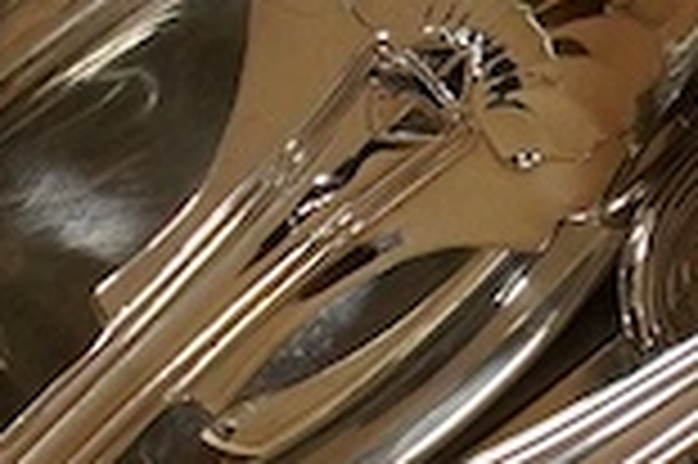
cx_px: -475
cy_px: -793
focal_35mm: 327
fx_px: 6333
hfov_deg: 6.2
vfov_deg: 4.1
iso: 2500
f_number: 10
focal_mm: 30
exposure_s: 1/160
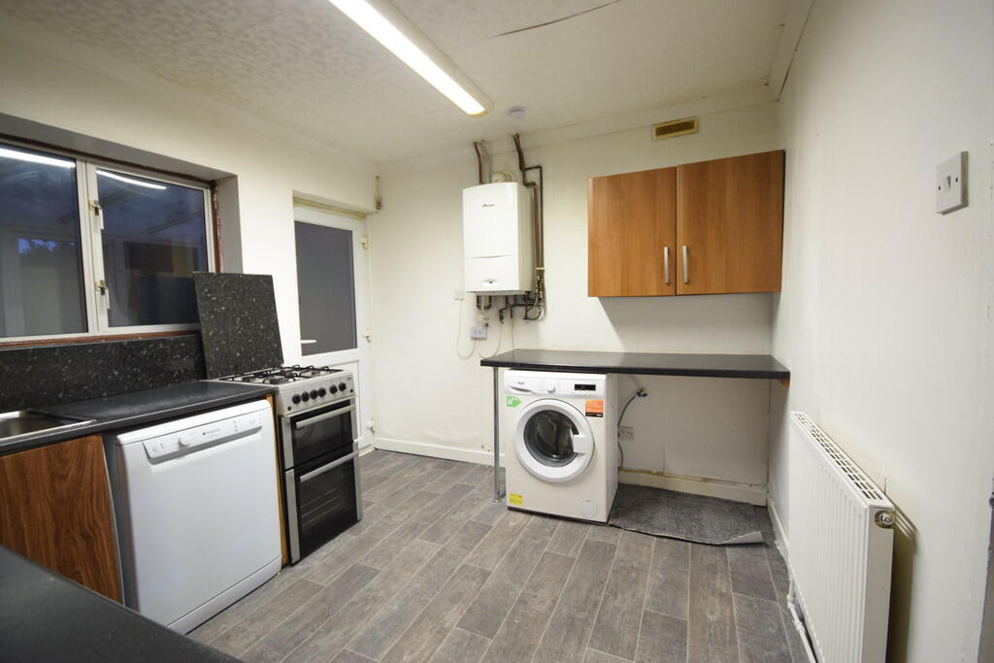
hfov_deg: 100.4
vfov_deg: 77.3
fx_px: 414
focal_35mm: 15
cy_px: 332
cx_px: 497
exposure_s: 1/40
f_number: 4.5
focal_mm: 10
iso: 1250
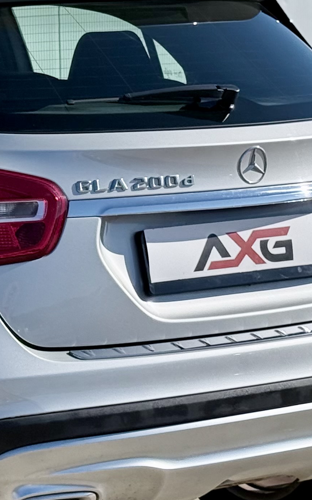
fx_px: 2014
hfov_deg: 8.7
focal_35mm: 148
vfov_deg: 14.1
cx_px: -112
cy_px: 217
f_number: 1.78
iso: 64
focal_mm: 6.76
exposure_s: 1/7874
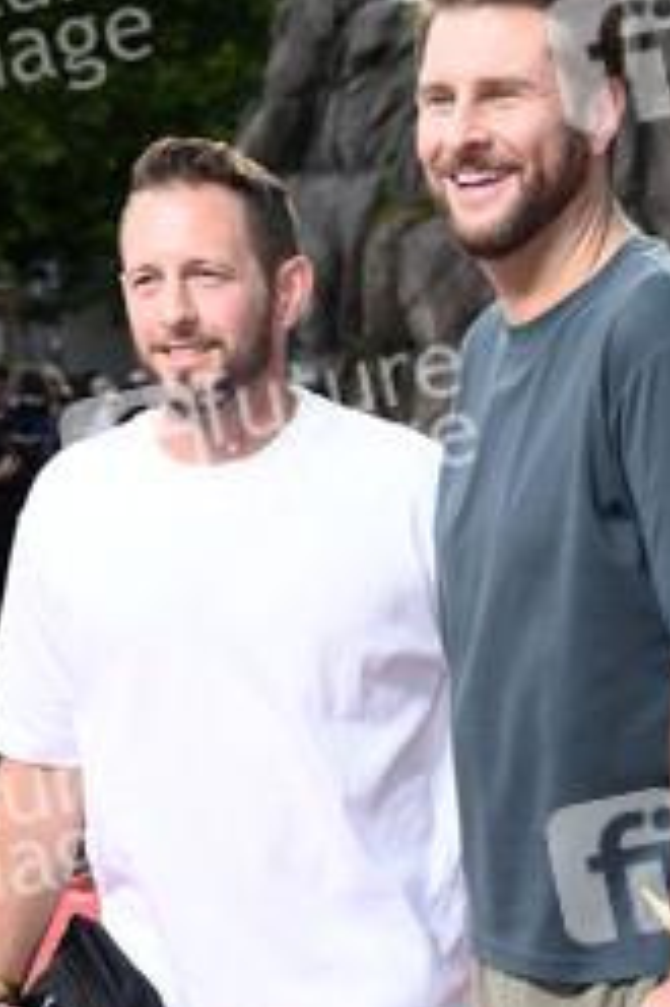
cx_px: 386
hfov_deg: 10.4
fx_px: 3690
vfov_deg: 15.5
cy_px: 646
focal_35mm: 132
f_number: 7.1
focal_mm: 82
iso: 250
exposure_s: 1/200
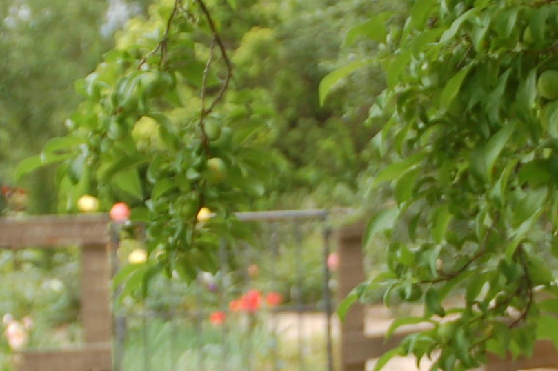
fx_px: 2757
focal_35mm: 178
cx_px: 399
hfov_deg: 11.5
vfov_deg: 7.7
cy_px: 272
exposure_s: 1/125
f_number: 5.6
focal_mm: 32
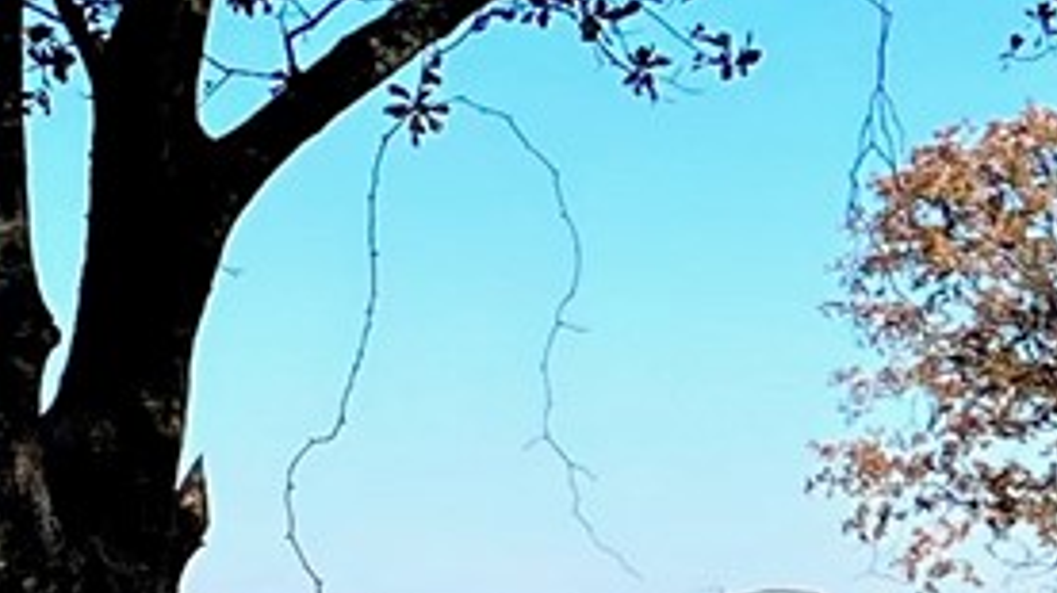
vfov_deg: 5.8
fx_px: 5883
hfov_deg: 9.3
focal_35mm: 210
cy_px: 348
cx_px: -1413
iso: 50
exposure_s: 1/4831
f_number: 1.5
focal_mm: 5.7
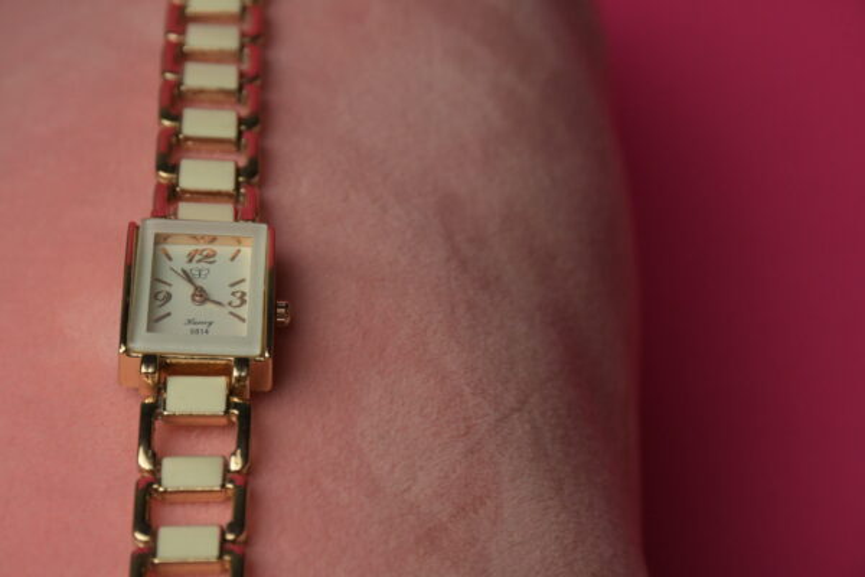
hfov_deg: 10.5
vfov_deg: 7.0
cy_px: 288
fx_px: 4685
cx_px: 432
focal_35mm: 195
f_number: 11
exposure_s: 1/500
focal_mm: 130
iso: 2500
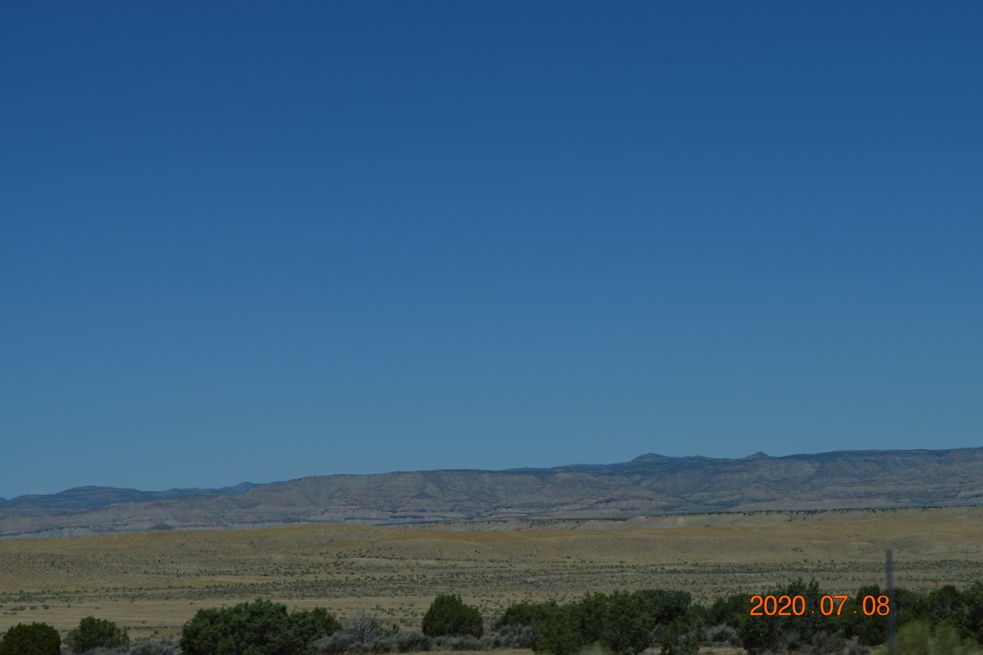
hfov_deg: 24.6
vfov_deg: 16.6
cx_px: 492
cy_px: 328
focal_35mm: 82
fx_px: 2253
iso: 200
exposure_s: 1/500
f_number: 11
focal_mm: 55
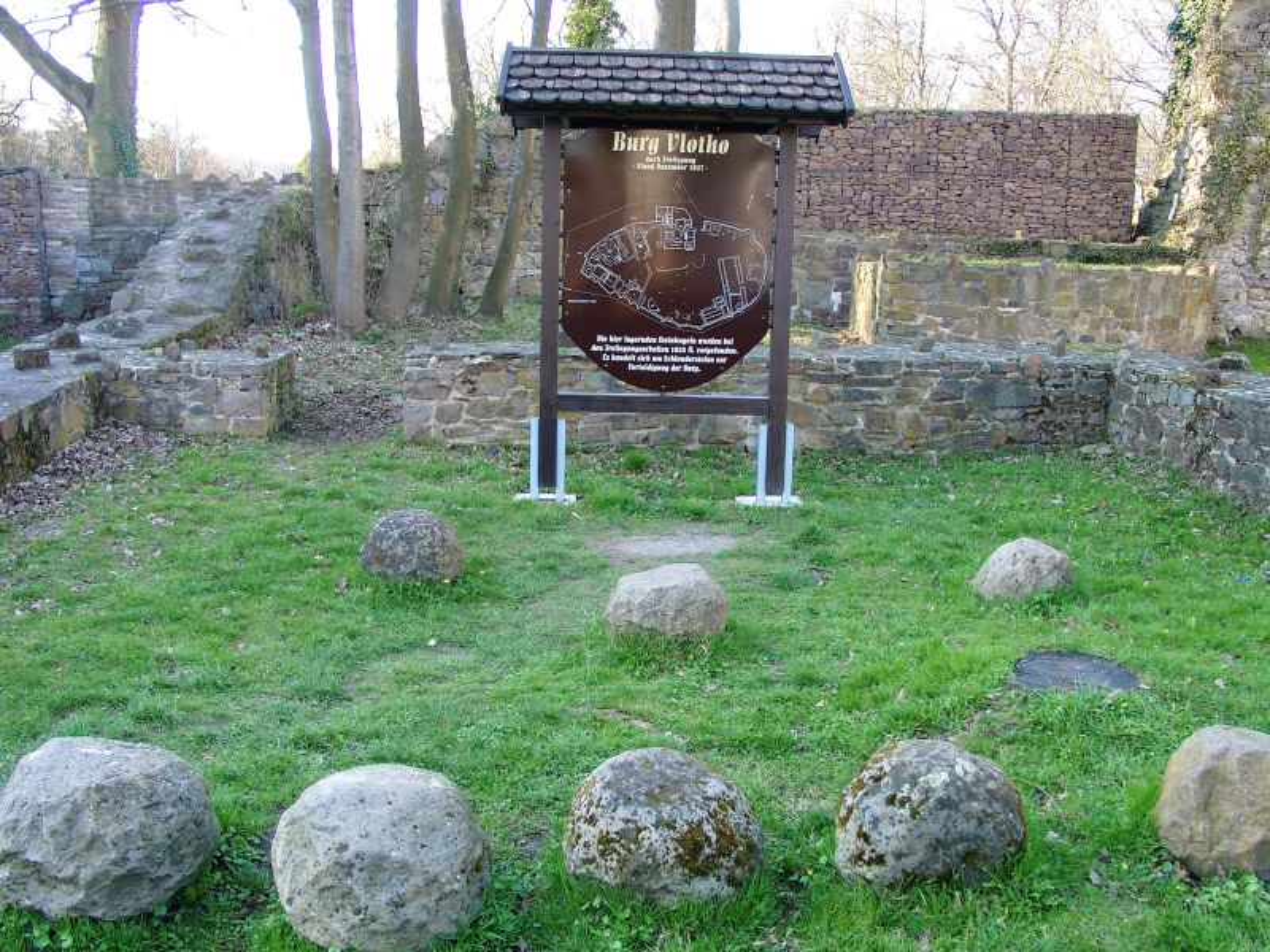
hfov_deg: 54.0
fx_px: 1247
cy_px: 476
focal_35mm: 34
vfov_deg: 41.8
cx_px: 635
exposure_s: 1/91.3
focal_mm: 7.13
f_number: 2.8
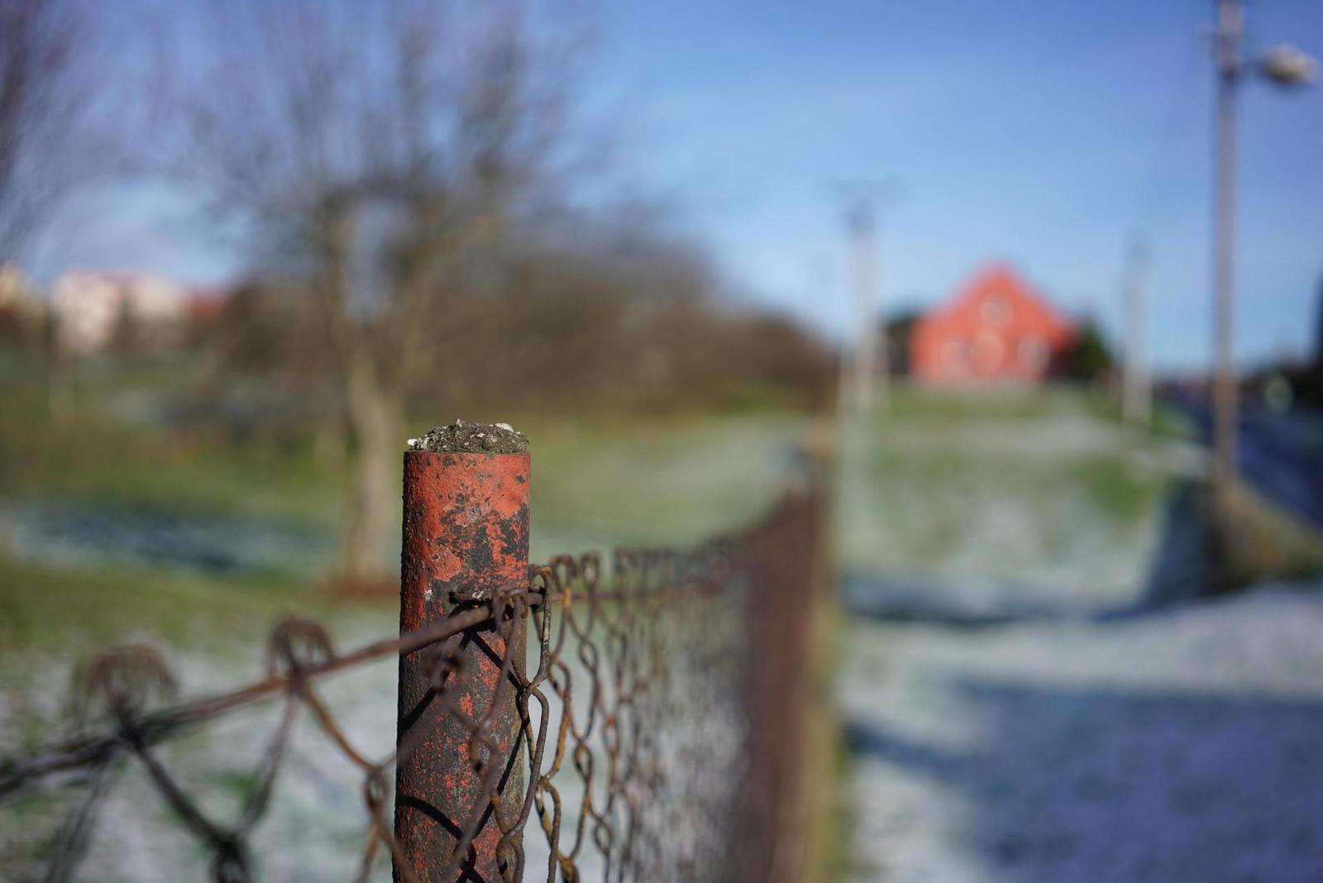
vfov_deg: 37.9
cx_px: 662
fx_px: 1287
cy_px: 442
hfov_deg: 54.4
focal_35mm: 35
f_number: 2.8
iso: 100
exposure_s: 1/2000
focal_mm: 35
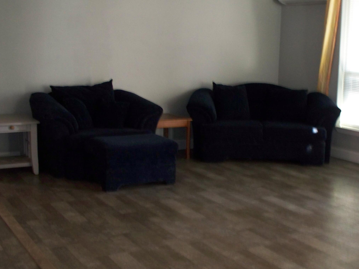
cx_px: 231
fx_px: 550
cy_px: 111
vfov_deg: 27.5
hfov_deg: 35.9
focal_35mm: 53
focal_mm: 7.54
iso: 200
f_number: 2.8
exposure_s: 1/30
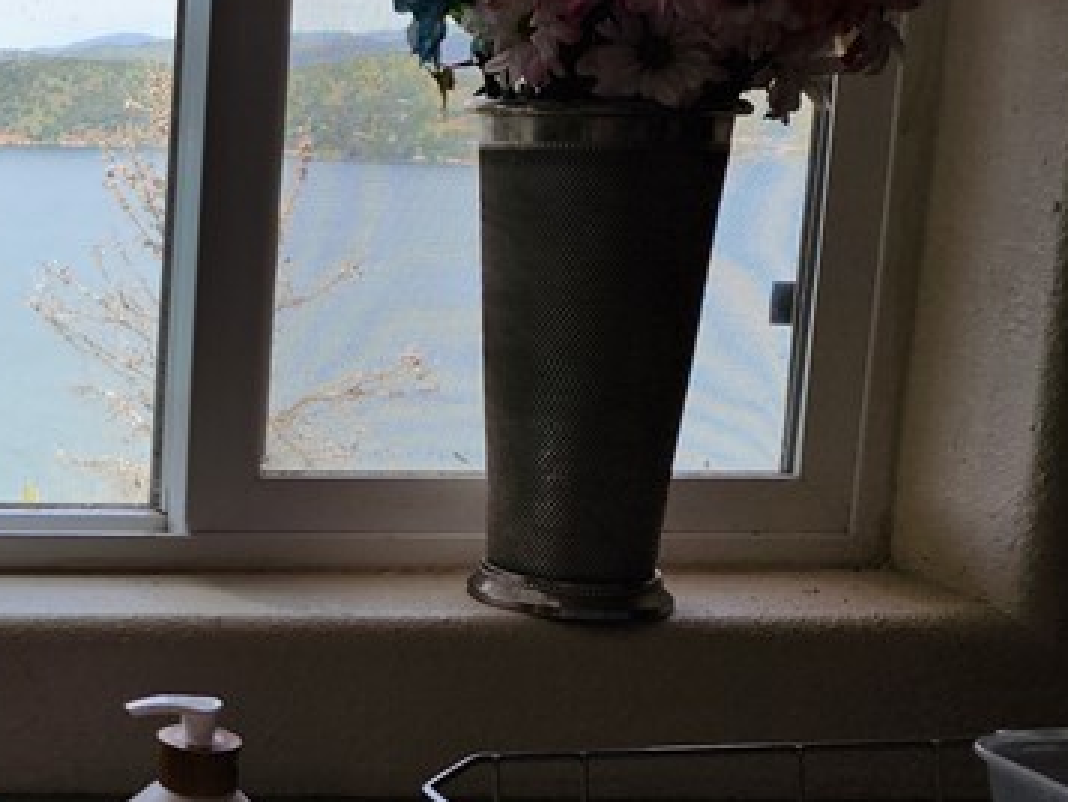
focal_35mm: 66
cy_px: 404
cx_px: -425
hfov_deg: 24.5
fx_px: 2037
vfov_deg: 22.3
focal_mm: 6.4
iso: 12
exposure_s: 1/221
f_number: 1.8
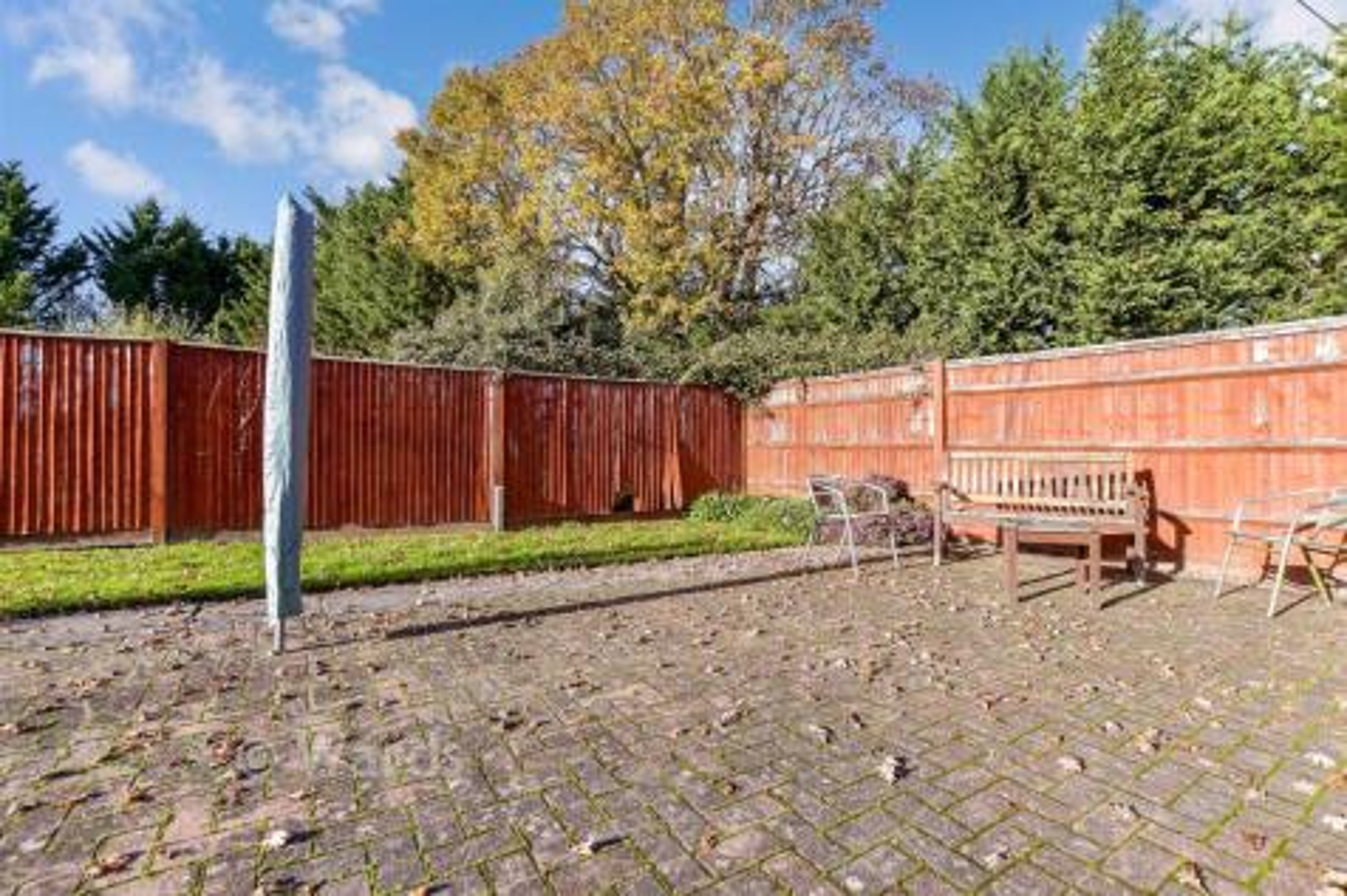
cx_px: 674
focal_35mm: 25
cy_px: 448
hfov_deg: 71.5
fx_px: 935
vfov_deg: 51.3
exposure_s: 1/200
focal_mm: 17
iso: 160
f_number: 8
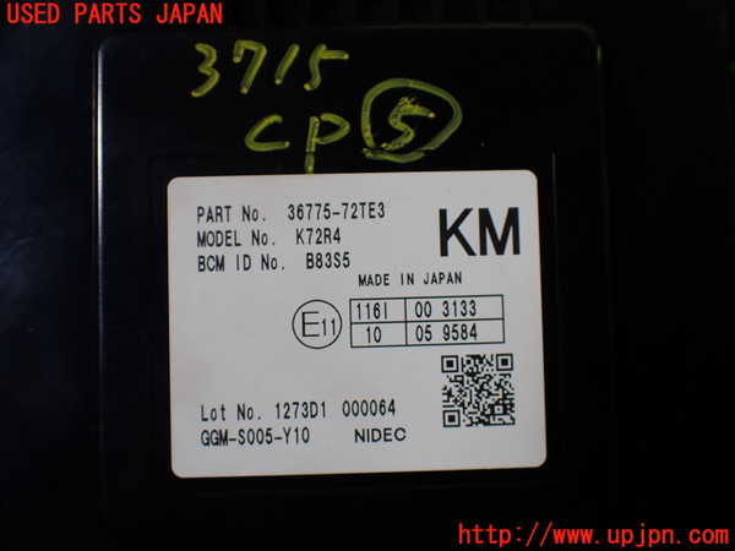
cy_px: 276
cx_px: 368
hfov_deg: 60.0
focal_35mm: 30
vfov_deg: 46.8
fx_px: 637
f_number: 3.2
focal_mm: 5.4
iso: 100
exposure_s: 1/200
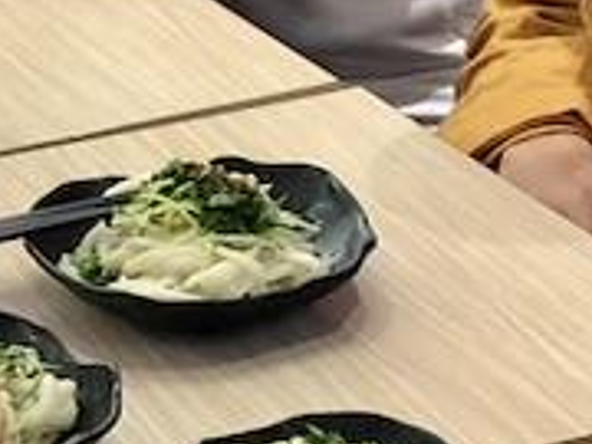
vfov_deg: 8.9
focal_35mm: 166
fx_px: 2839
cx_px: 8
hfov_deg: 11.8
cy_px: 280
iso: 80
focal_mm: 3.99
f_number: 1.8
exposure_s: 1/17
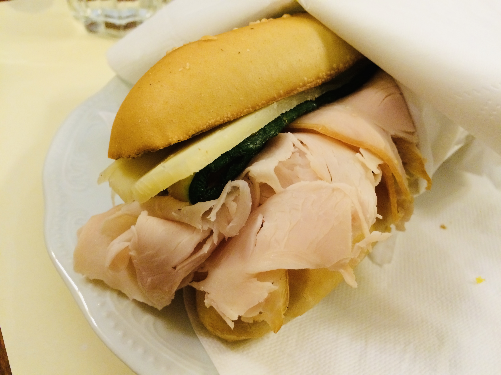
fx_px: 420
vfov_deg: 48.2
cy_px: 188
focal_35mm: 29
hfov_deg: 61.7
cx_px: 250
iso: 320
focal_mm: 4.15
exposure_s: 1/30
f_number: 2.2
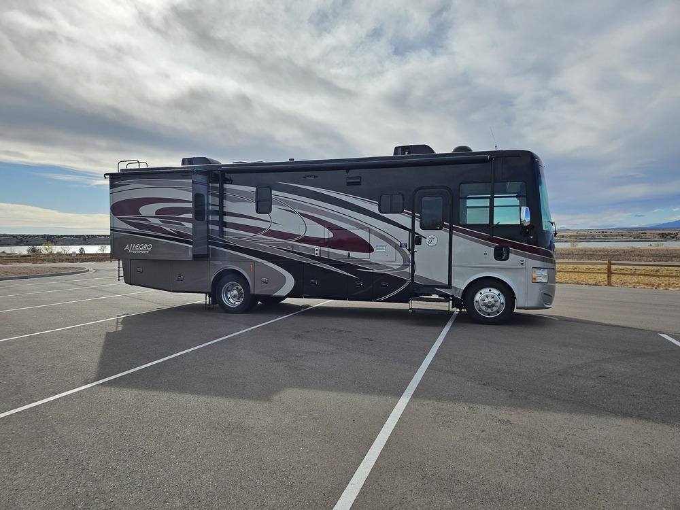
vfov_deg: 56.8
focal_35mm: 24
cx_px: 340
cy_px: 255
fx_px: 471
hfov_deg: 71.6
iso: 50
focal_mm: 5
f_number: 1.8
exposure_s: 1/6406
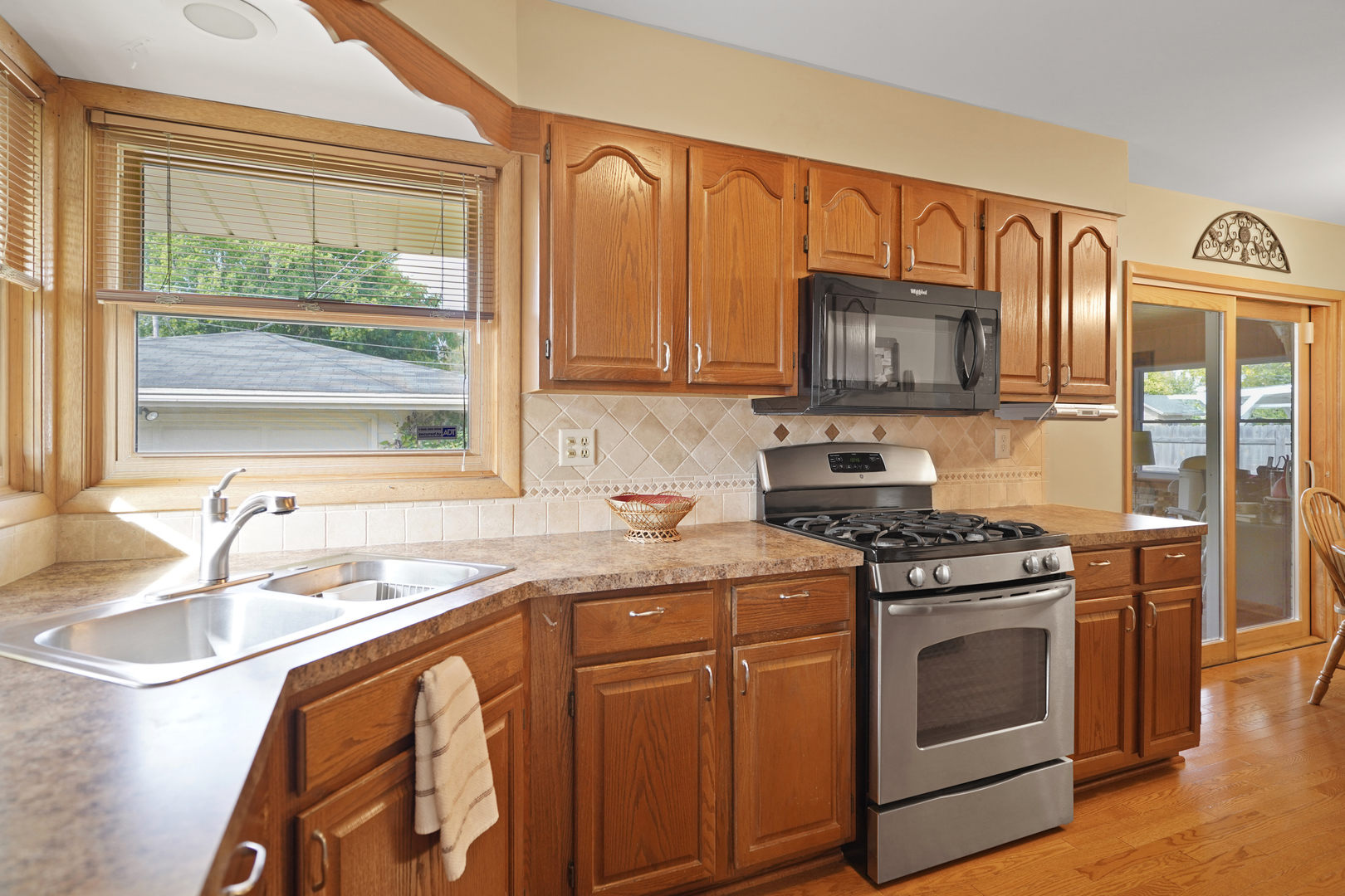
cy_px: 448
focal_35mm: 18
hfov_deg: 90.0
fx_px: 672
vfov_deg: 67.4
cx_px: 672
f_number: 2.8
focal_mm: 18
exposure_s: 1/6
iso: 400
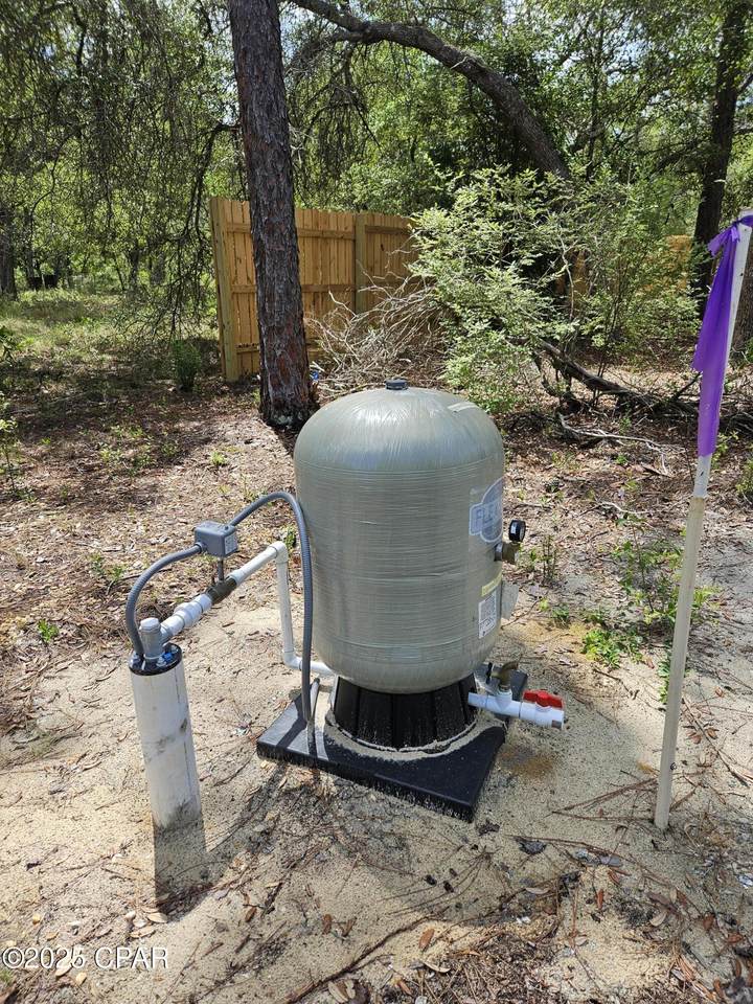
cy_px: 502
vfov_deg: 73.9
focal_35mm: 23
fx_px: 667
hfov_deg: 58.9
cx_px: 376
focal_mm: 5.4
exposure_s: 1/732
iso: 25
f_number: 1.8
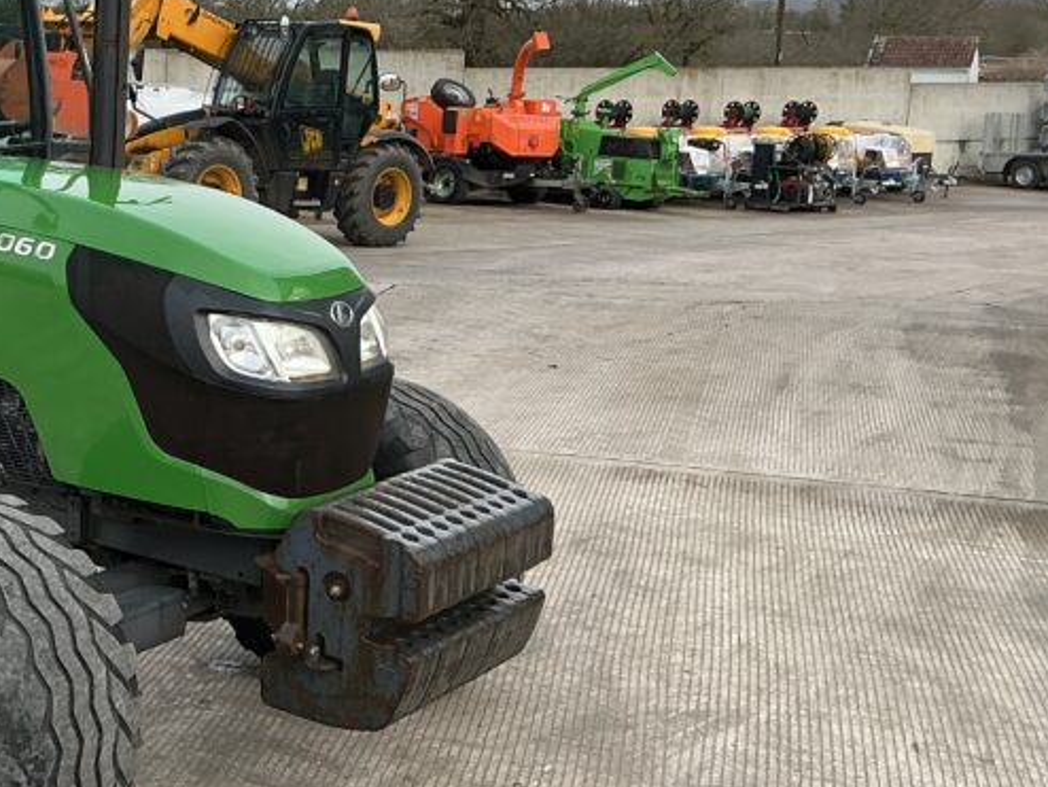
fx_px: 1757
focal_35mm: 58
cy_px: 333
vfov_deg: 25.2
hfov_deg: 31.3
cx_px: 53
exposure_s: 1/504
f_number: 1.8
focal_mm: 3
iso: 25
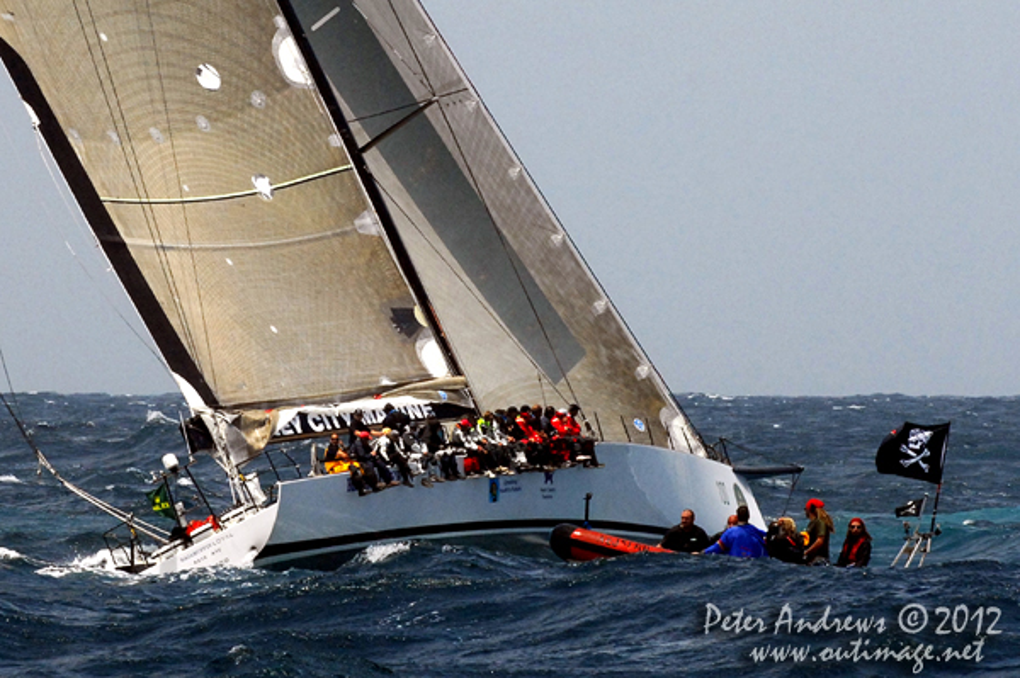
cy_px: 339
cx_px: 510
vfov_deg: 4.6
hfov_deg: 6.9
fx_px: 8493
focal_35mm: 300
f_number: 8
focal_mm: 200
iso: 400
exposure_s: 1/1000
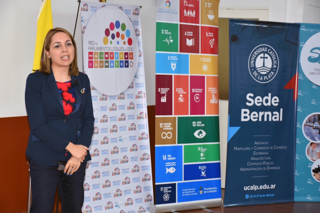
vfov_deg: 15.2
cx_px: 160
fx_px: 800
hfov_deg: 22.6
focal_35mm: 90
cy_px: 106
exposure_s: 1/60
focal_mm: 60
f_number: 5
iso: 720
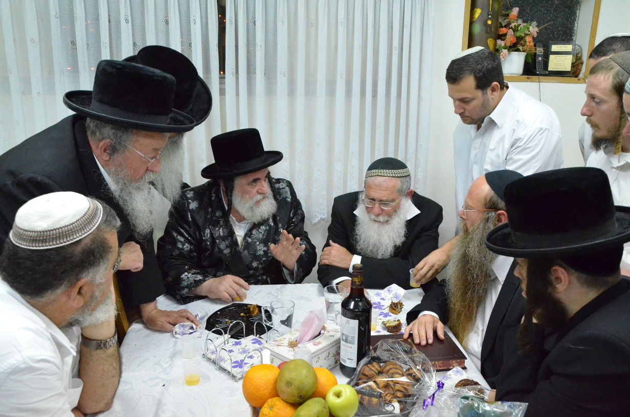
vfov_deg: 41.5
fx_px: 550
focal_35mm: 32
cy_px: 208
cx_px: 315
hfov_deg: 59.6
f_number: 5.6
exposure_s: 1/125
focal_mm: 21
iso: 6400
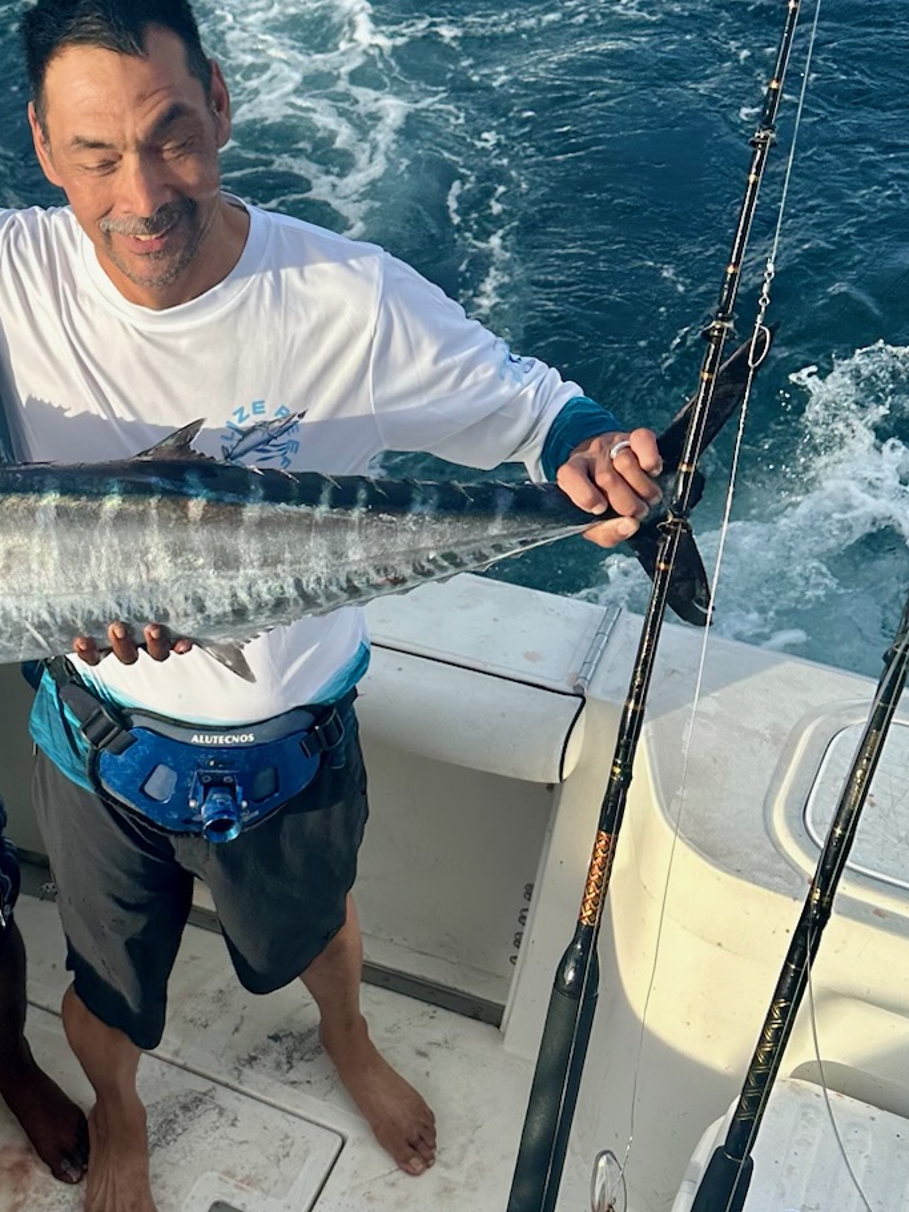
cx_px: 120
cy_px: 574
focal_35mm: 54
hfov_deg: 26.3
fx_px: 1890
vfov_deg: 35.5
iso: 80
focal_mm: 6.86
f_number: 1.78
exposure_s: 1/1721
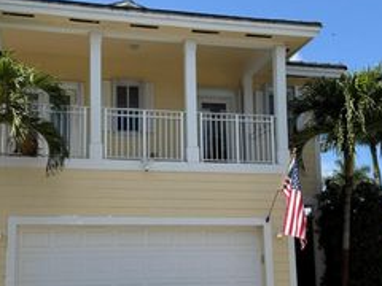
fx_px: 552
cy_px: 177
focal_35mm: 50
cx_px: 166
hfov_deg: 38.1
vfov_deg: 29.0
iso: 80
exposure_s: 1/4167
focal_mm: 6.76
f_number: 1.78
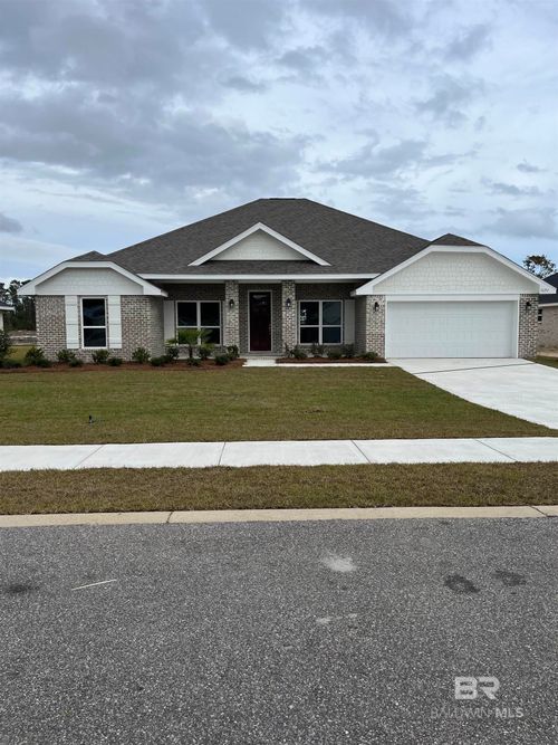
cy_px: 372
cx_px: 279
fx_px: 559
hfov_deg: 53.0
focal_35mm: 26
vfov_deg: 67.3
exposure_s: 1/3745
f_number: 1.6
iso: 50
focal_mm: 5.1
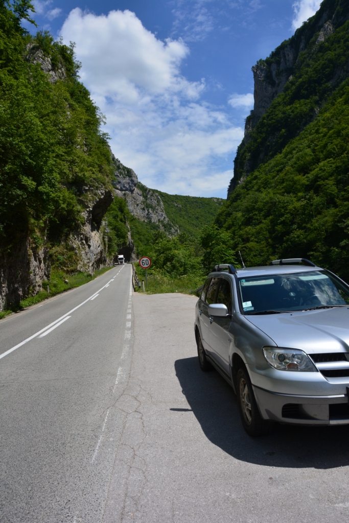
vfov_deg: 67.4
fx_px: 392
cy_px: 262
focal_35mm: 27
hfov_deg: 47.9
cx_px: 174
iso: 200
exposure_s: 1/500
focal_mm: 18
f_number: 9
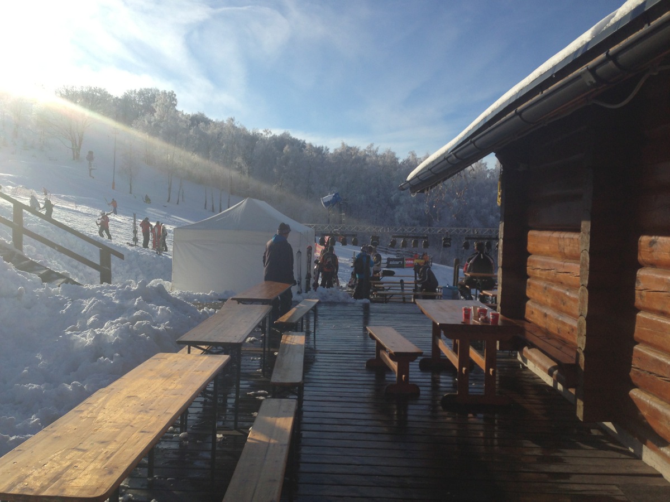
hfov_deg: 55.4
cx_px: 335
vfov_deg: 42.9
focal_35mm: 33
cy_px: 251
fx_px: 639
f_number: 2.4
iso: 50
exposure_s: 1/2262
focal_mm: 4.13
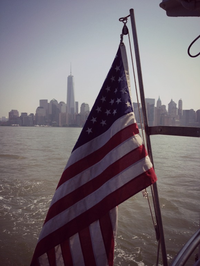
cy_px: 133
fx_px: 270
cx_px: 100
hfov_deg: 40.7
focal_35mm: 35
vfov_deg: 52.6
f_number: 2.4
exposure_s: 1/2045
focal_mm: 4.28
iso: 50
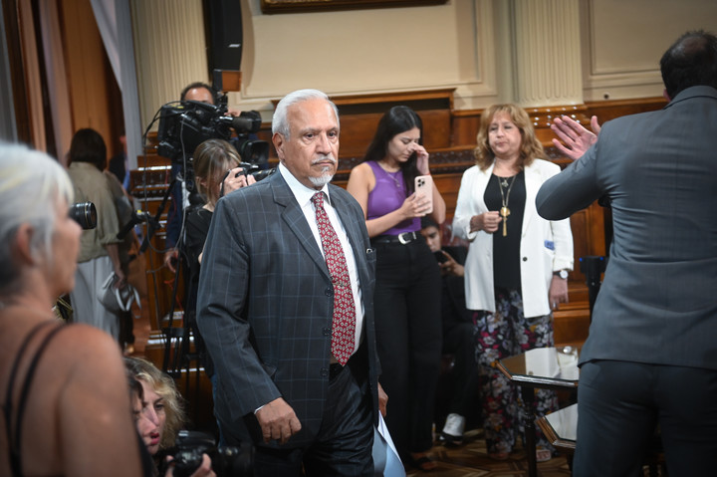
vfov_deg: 24.2
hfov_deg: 35.7
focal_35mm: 56
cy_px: 238
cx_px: 358
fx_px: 1115
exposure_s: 1/160
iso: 2500
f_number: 2.8
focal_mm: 56
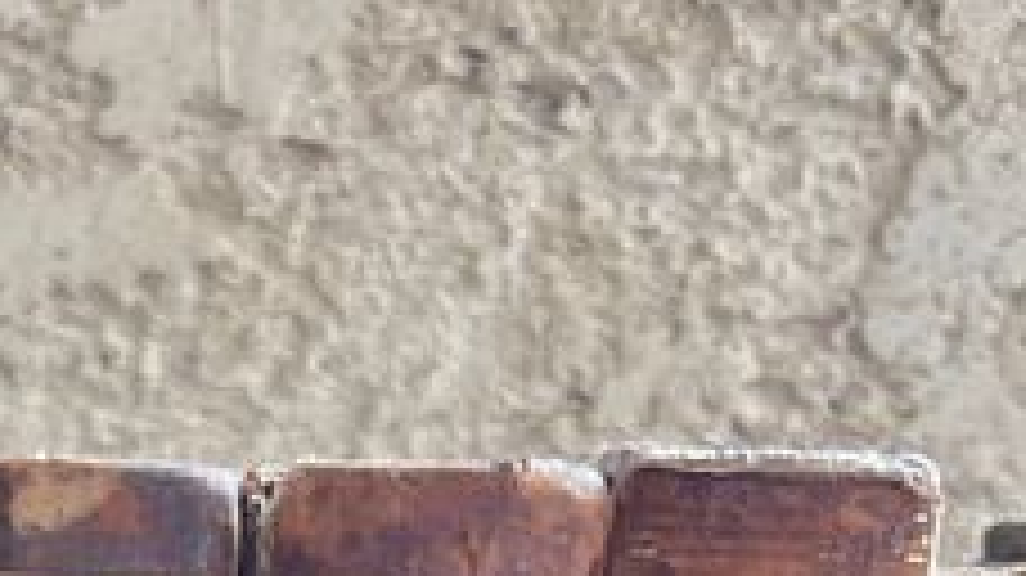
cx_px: -86
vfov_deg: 8.1
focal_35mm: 124
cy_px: 1845
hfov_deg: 16.8
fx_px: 3372
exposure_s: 1/121
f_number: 1.5
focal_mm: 5.7
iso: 125
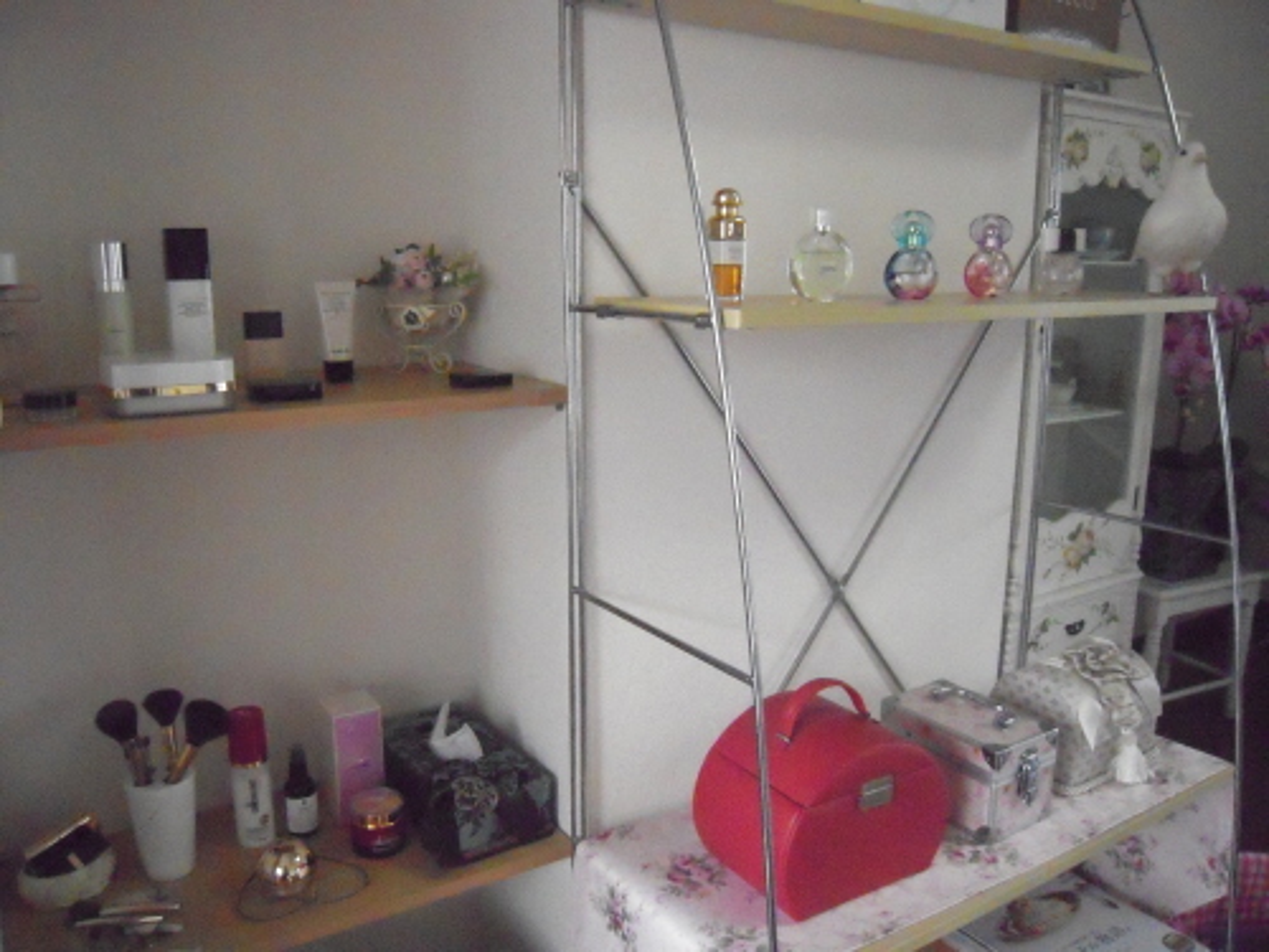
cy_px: 476
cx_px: 634
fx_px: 1026
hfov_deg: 63.4
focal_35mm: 28
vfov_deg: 49.7
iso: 3200
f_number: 2.7
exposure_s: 1/1000
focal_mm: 5
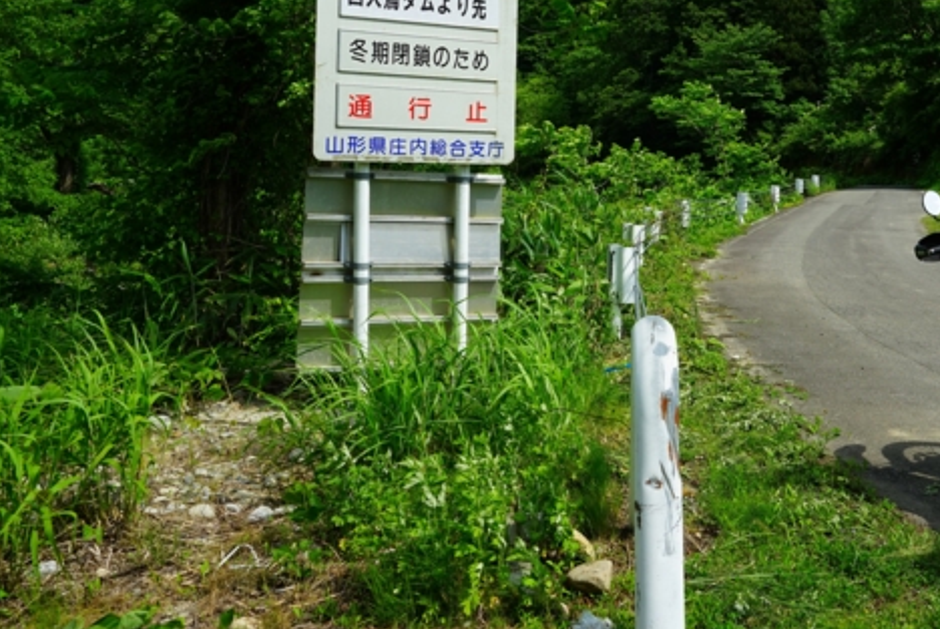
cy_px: 145
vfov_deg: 32.0
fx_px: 1072
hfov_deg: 45.6
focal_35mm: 41
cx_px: 715
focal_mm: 24
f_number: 11
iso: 100
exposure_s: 1/125
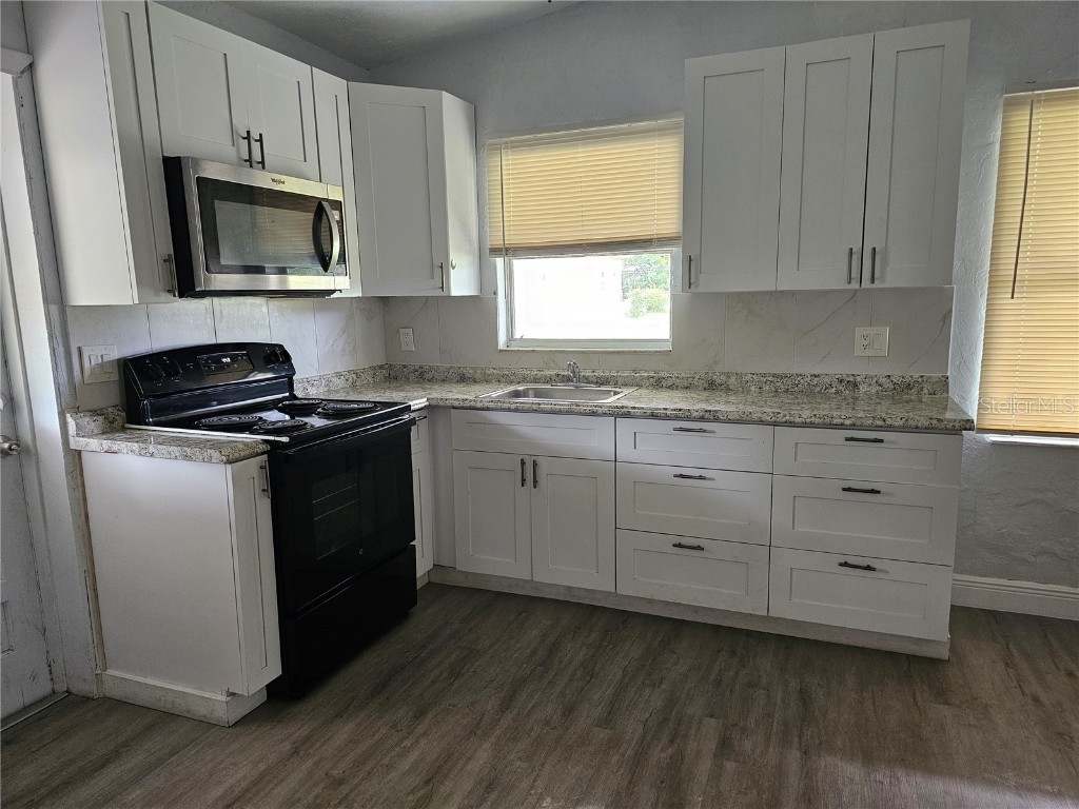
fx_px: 717
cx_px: 540
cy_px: 404
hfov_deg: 73.9
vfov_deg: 58.9
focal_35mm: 23
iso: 500
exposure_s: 1/120
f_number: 1.7
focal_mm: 6.3
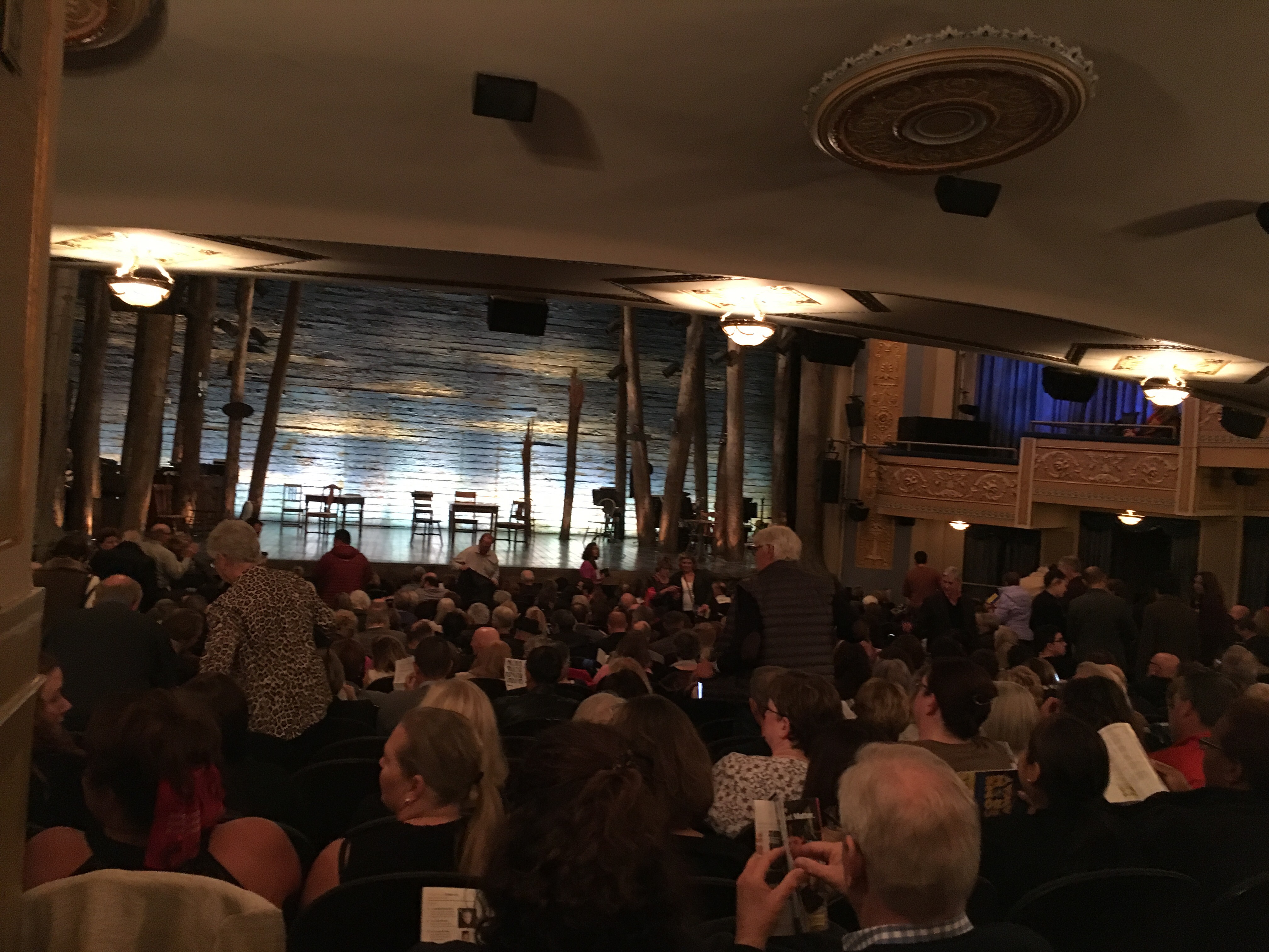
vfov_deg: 48.2
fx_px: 1063
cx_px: 634
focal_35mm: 29
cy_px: 476
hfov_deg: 61.7
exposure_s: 1/15
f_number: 2.2
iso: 250
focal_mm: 4.15
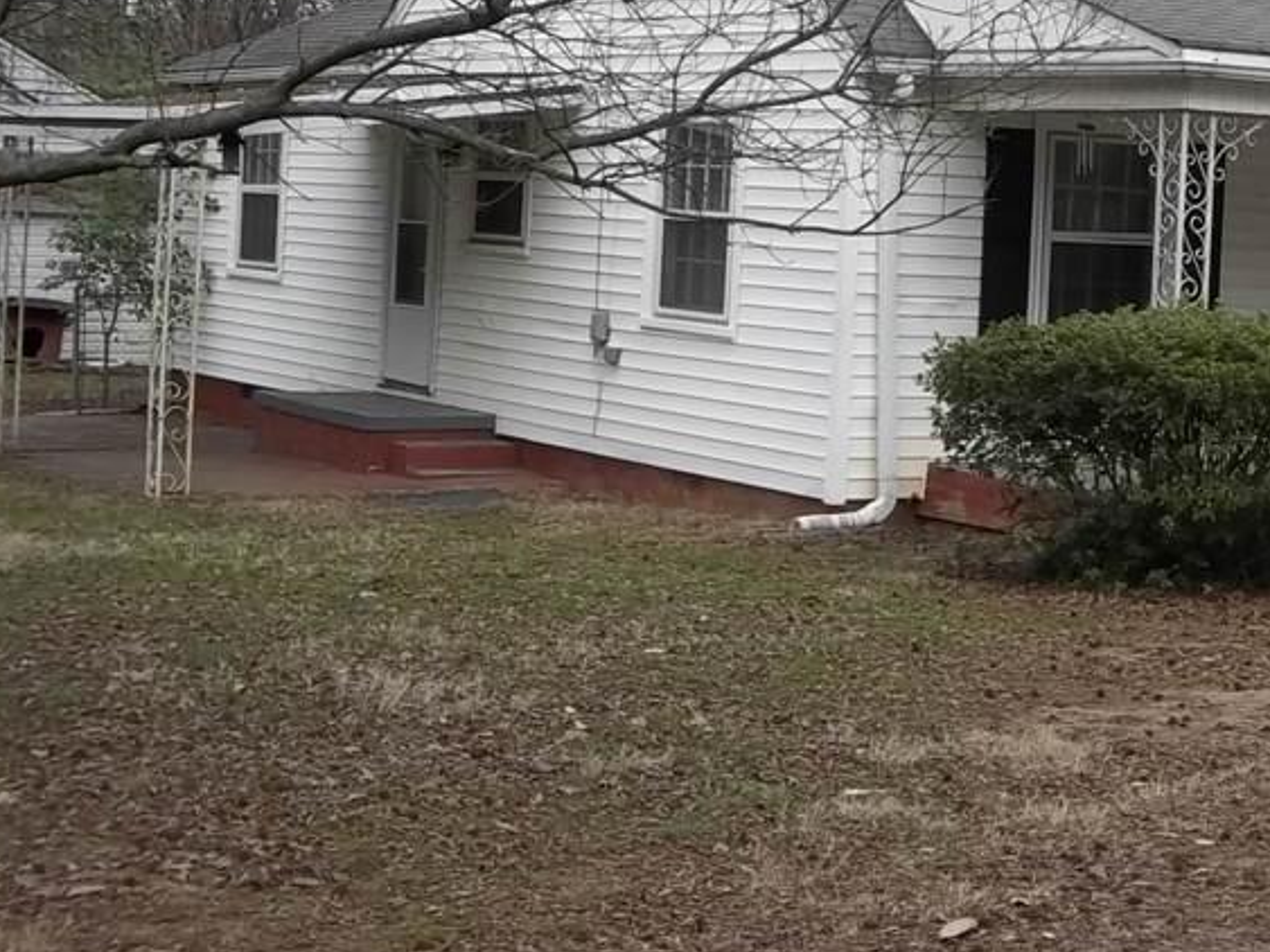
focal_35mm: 80
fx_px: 2934
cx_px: 1056
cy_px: 219
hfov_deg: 24.0
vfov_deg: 18.3
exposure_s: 1/200
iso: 80
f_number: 4.5
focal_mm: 7.8
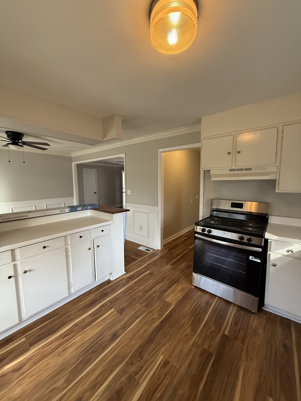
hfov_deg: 85.7
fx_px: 162
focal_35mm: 14
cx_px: 150
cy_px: 200
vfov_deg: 102.1
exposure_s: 1/120
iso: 320
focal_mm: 2.22
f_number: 2.2
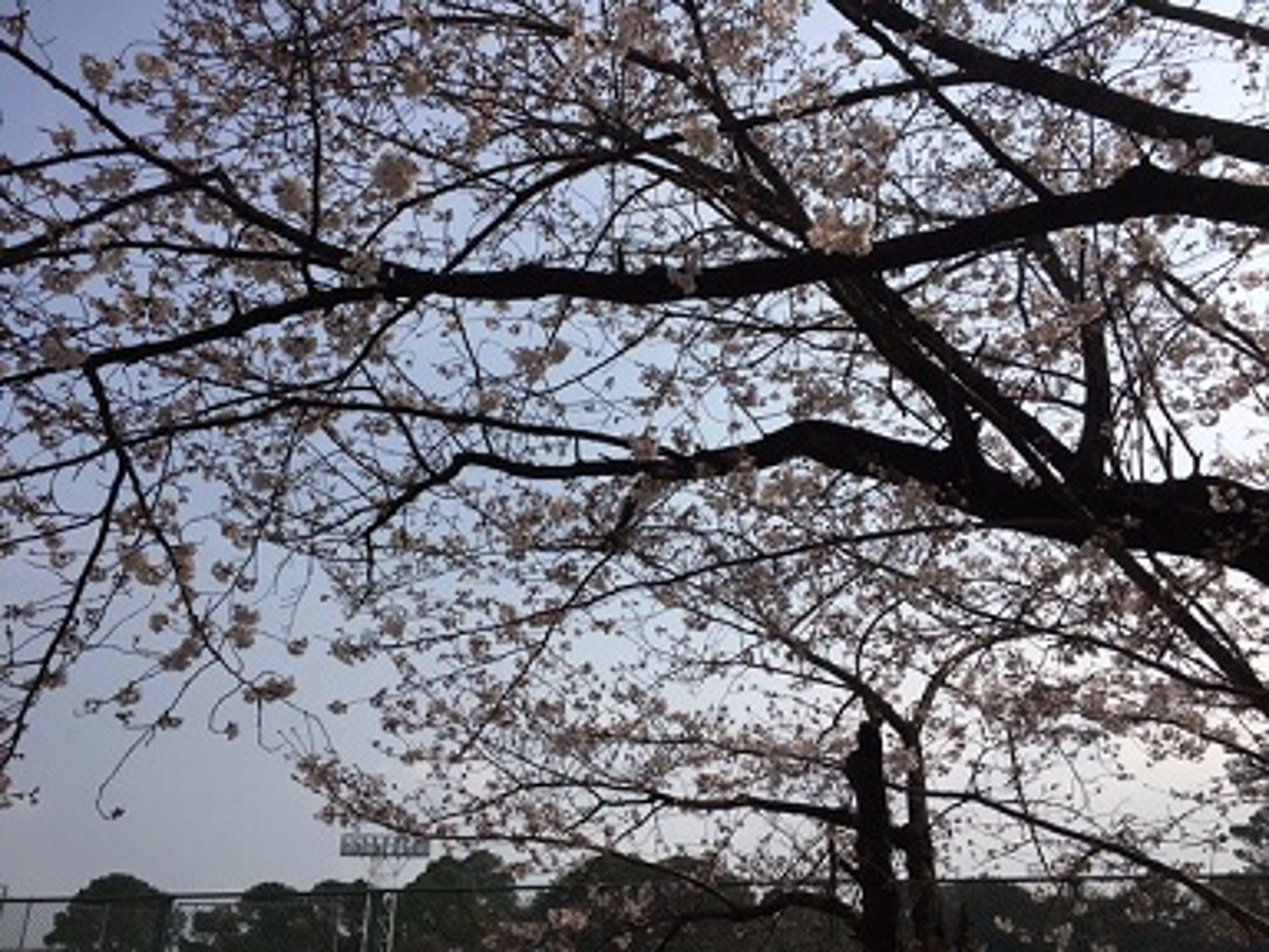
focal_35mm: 29
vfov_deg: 48.2
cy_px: 476
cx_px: 634
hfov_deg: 61.7
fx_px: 1063
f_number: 2.2
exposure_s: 1/3344
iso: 25
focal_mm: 4.15
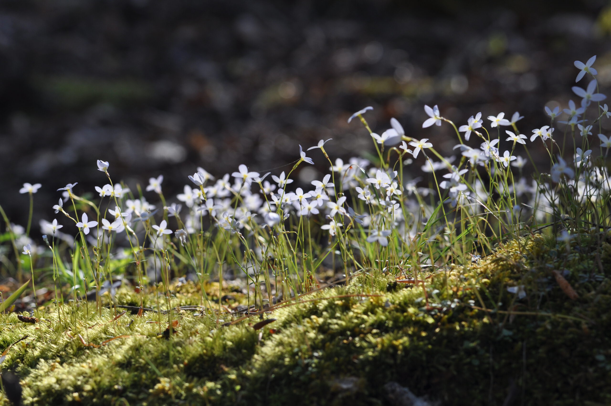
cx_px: 306
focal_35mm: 135
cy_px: 203
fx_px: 2288
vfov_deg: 10.1
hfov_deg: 15.2
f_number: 7.1
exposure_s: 1/200
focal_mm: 90
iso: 200
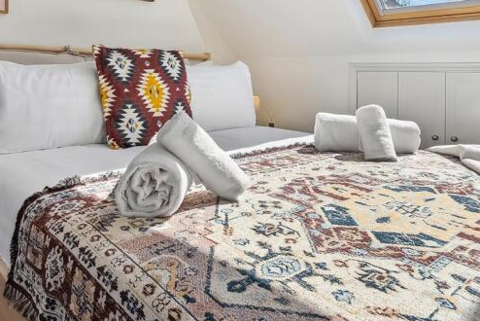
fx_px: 387
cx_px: 214
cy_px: 83
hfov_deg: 63.5
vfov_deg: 43.7
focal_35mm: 29
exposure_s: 1/400
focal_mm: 14
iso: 400
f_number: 8
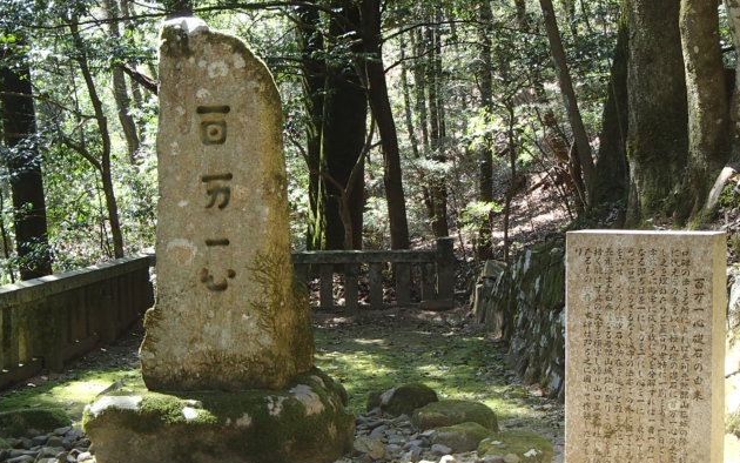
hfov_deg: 36.3
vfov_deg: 23.2
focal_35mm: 56
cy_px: 226
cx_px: 372
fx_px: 1130
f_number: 5
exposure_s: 1/80
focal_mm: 9.39
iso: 200
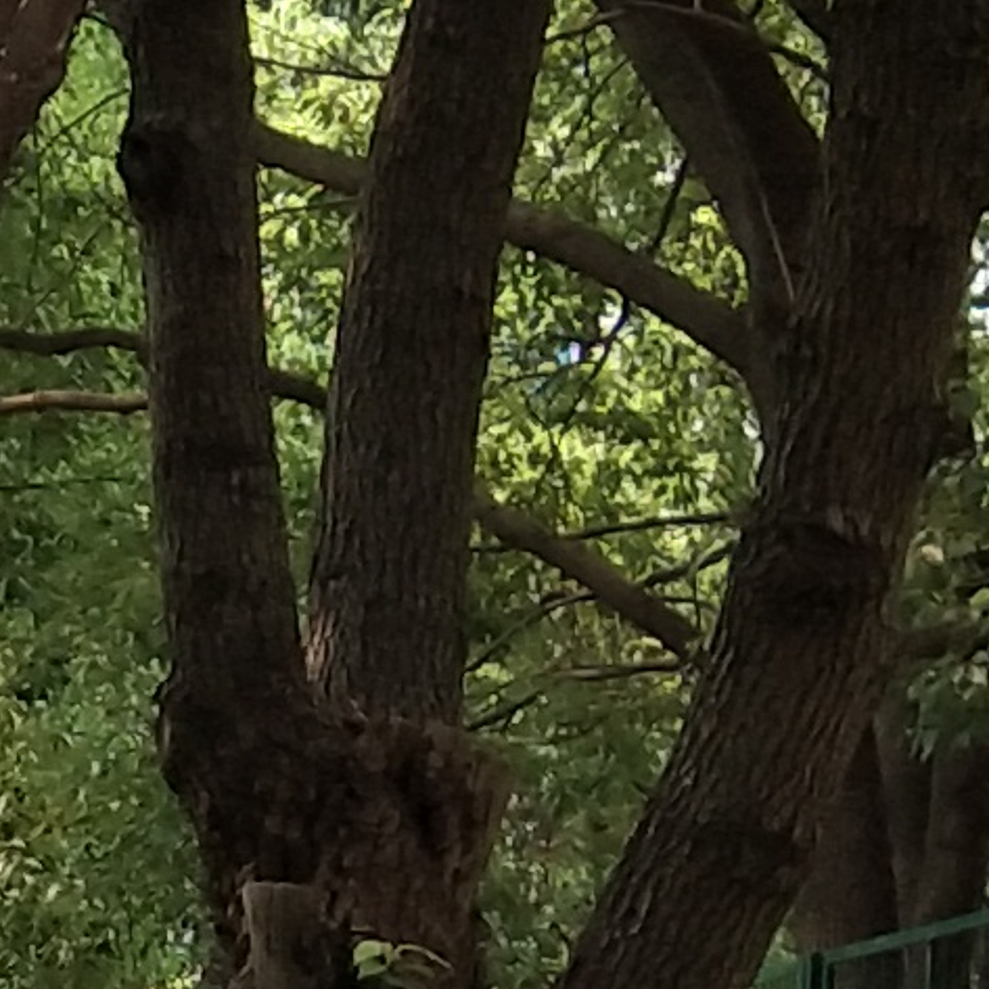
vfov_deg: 7.1
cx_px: -920
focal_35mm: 241
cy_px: 1740
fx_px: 7790
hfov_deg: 7.0
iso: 50
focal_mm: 3.69
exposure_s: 1/264
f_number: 2.2
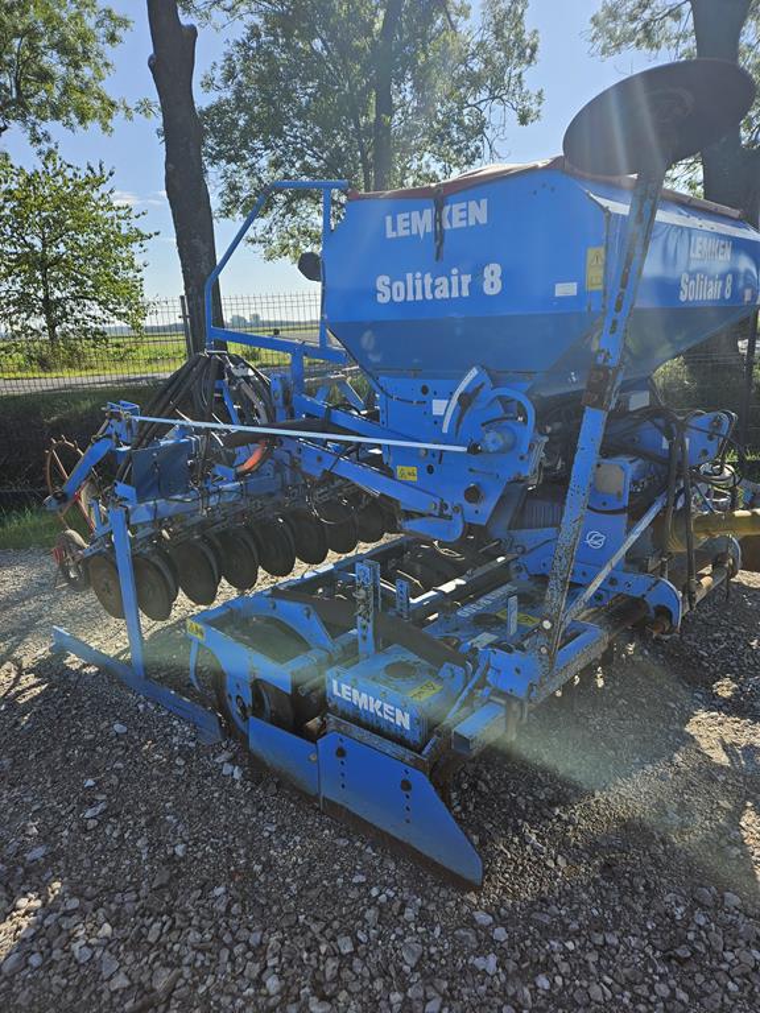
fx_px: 673
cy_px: 506
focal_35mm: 23
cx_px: 380
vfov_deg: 73.9
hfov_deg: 58.9
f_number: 1.8
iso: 25
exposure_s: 1/1228
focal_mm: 5.4
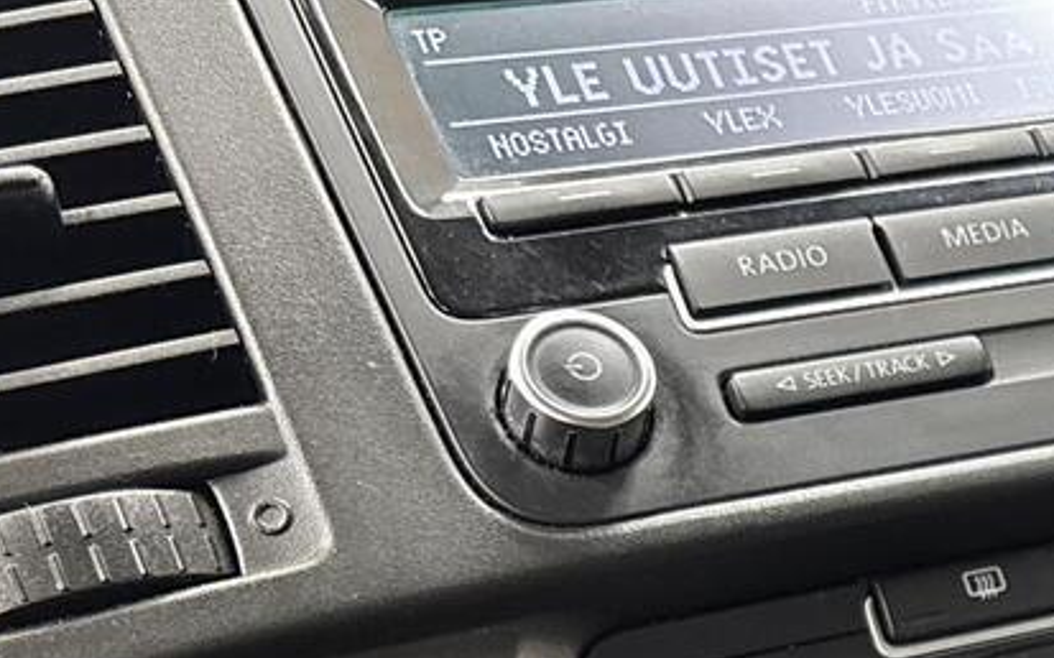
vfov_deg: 12.9
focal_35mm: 96
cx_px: 1521
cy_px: 1002
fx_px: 2757
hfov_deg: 19.3
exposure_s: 1/42
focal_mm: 5.96
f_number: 1.6
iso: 500
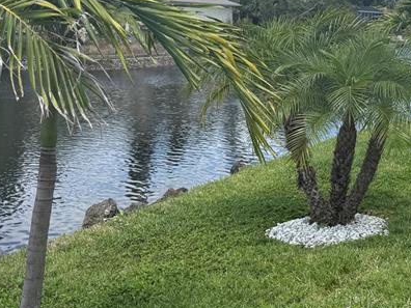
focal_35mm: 62
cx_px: 339
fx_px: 736
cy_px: 122
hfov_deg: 30.3
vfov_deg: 23.6
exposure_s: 1/4167
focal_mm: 6.76
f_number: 1.78
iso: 80
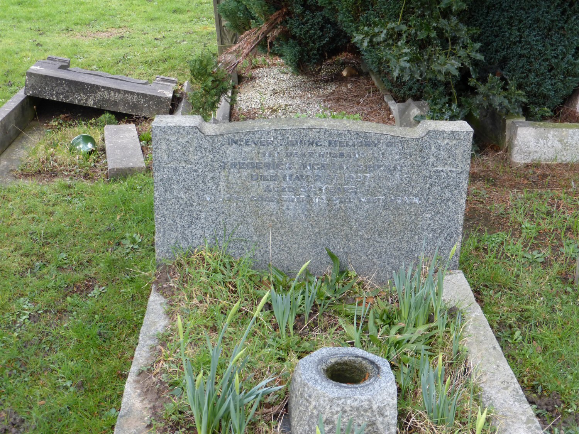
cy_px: 217
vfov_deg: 29.7
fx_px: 820
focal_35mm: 49
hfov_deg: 38.9
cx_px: 290
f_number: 4.2
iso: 160
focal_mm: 8.5
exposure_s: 1/60
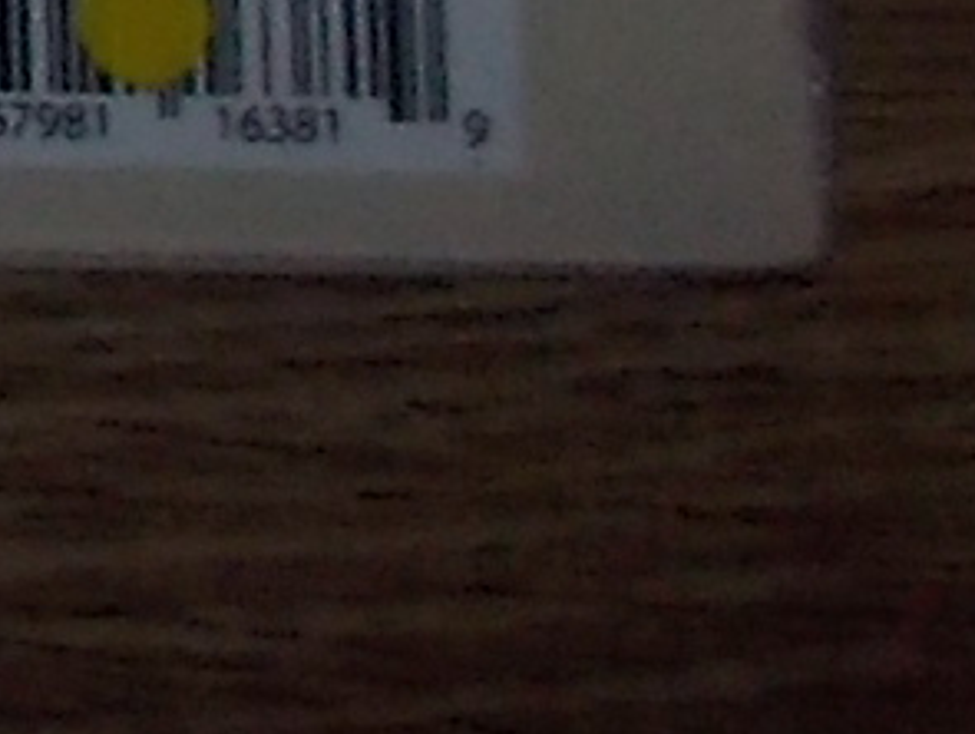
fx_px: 6289
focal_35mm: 223
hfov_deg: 7.7
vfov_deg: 5.9
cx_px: -2023
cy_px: -1921
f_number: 3.3
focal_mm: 4.1
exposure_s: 1/30
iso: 200
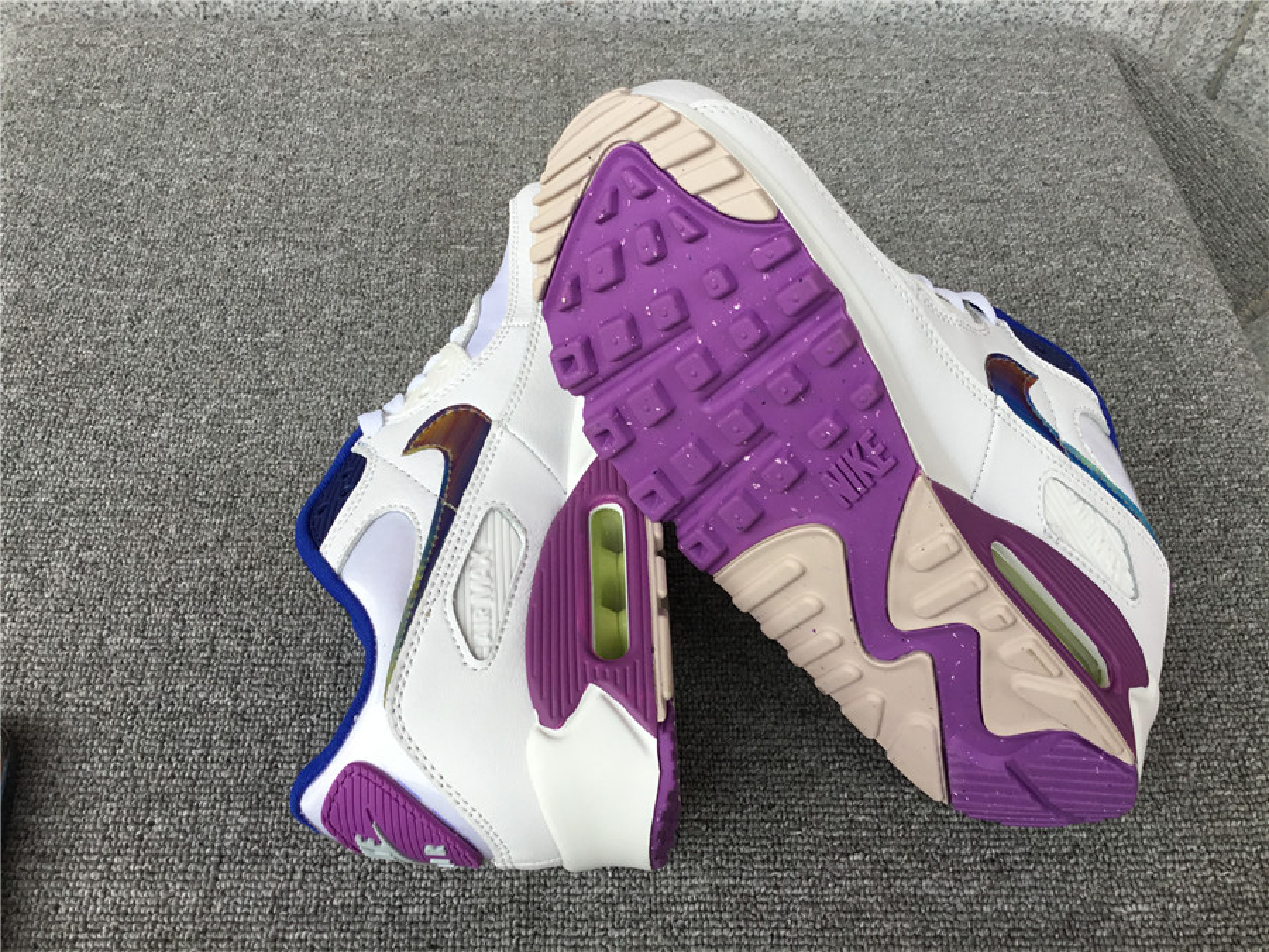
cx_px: 634
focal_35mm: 31
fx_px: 1136
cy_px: 476
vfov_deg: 45.4
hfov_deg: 58.4
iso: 25
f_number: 2.4
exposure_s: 1/120
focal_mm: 3.3
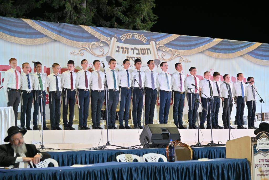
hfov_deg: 27.0
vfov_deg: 18.2
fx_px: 560
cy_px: 90
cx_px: 134
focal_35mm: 75
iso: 500
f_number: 4
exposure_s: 1/125
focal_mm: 75
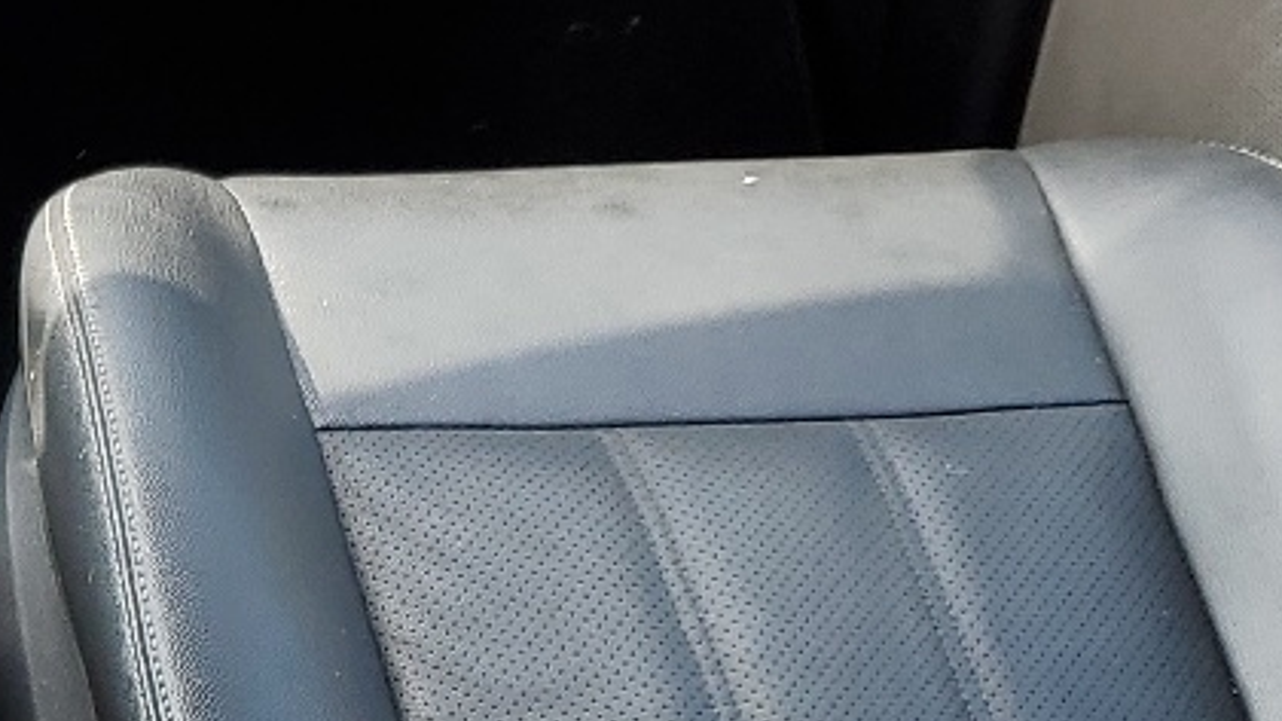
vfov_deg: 11.2
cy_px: 529
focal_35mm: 108
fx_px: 3670
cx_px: -436
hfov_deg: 18.3
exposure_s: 1/294
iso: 50
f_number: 1.5
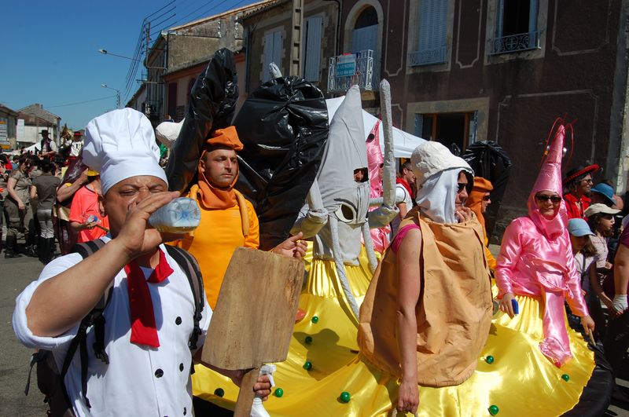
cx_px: 314
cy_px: 208
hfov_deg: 67.5
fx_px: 471
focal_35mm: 27
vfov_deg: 47.8
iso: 200
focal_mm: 18
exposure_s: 1/400
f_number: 11
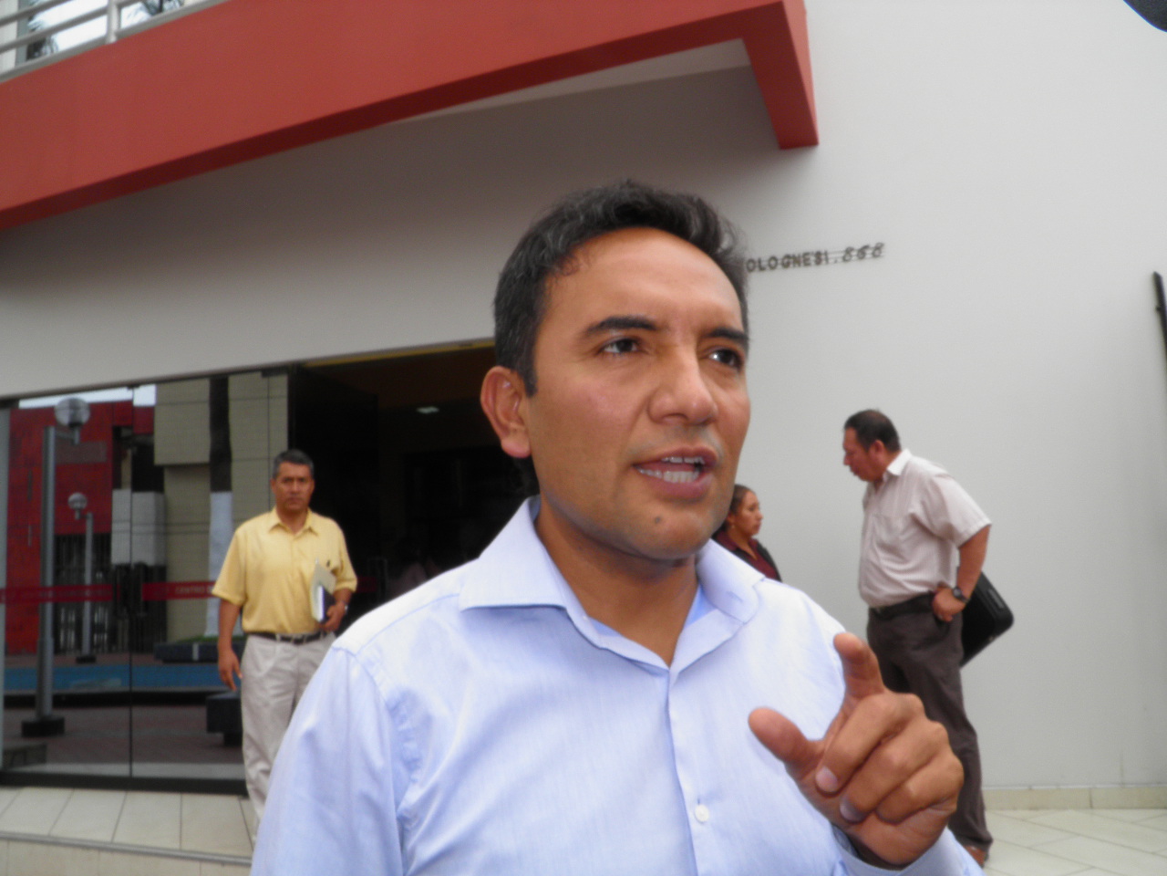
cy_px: 438
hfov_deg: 63.4
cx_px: 584
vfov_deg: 49.7
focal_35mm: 28
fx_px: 944
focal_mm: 4.9
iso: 50
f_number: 8
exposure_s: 1/30
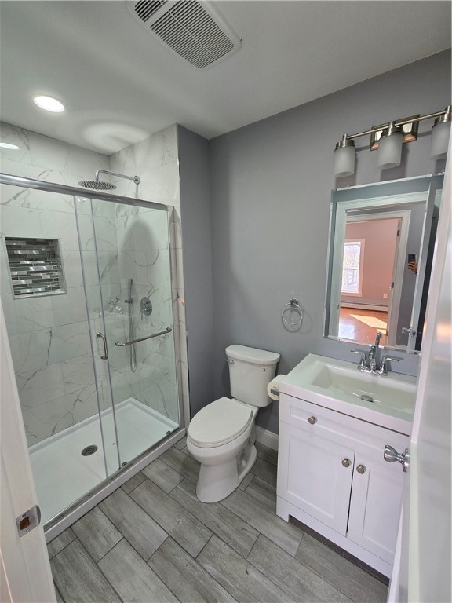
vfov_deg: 106.2
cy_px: 302
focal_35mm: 13
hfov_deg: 89.9
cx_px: 226
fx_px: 226
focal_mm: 2.2
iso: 100
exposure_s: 1/60
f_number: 2.2
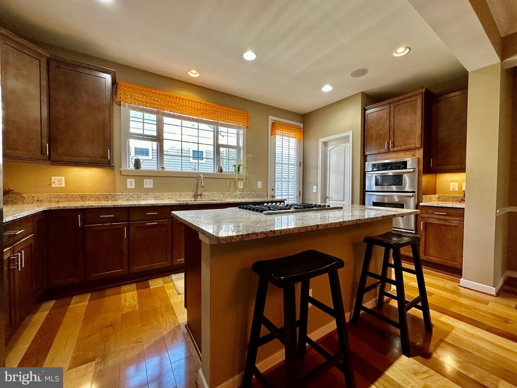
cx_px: 258
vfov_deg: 85.7
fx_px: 209
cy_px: 194
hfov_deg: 102.1
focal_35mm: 14
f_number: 2.2
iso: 125
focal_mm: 2.22
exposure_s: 1/120
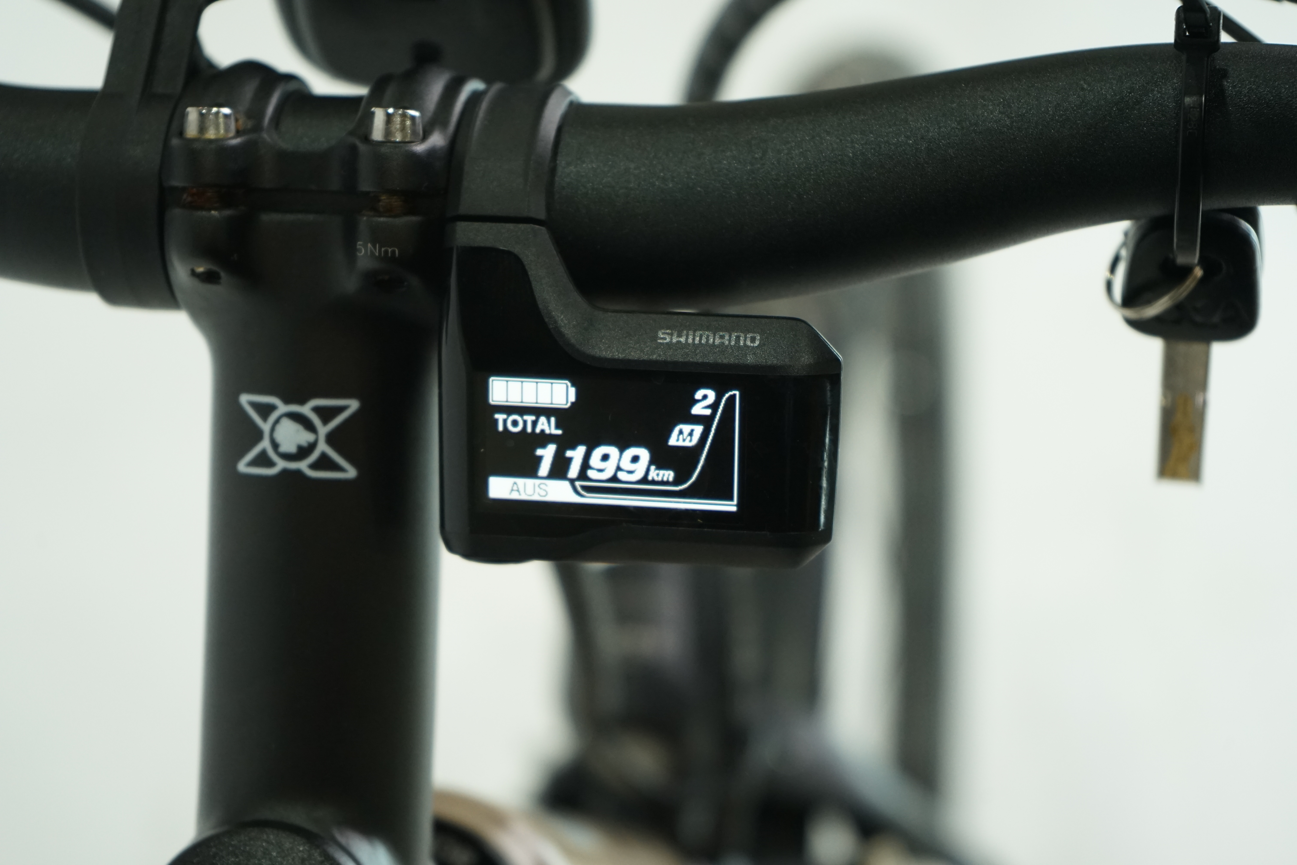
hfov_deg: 28.8
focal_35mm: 70
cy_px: 432
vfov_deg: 19.5
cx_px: 648
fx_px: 2522
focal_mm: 70
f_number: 5.6
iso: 1600
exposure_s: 1/200
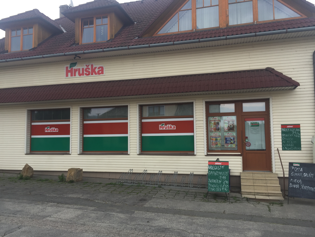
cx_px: 158
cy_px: 118
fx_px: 264
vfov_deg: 48.2
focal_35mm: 29
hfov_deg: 61.7
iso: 32
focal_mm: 4.15
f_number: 2.2
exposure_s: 1/249
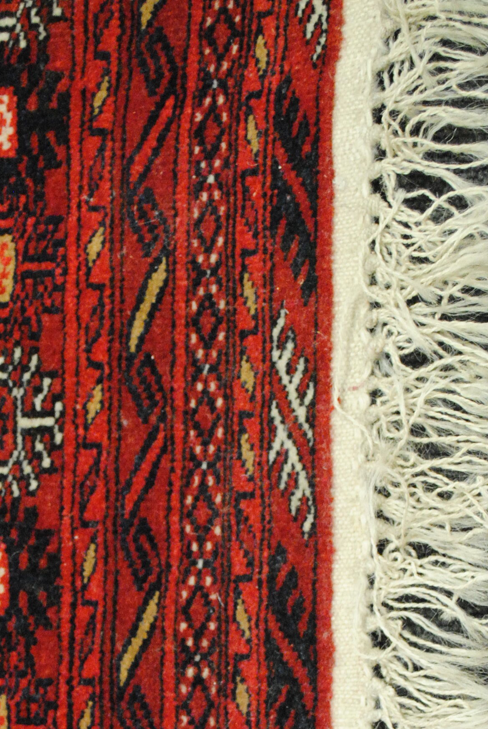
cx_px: 107
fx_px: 1885
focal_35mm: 93
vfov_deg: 21.2
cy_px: 717
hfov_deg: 14.7
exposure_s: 1/25
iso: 1600
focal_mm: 28
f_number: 4.5
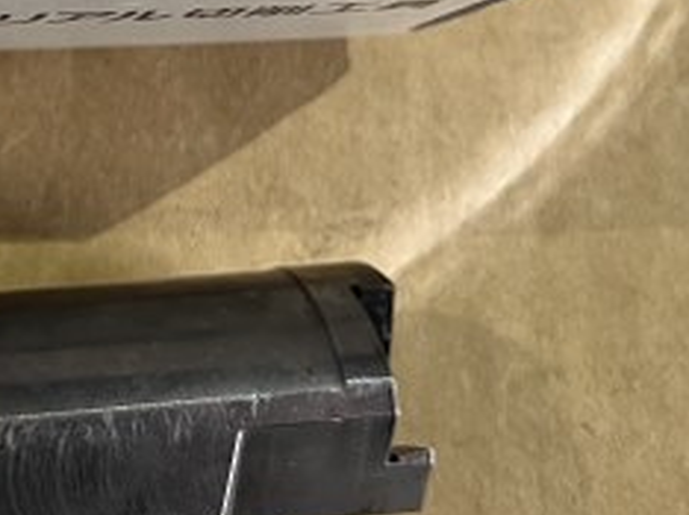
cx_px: -221
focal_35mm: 89
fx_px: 1770
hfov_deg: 20.1
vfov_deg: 16.2
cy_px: 0
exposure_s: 1/100
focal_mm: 5.7
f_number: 1.5
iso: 125
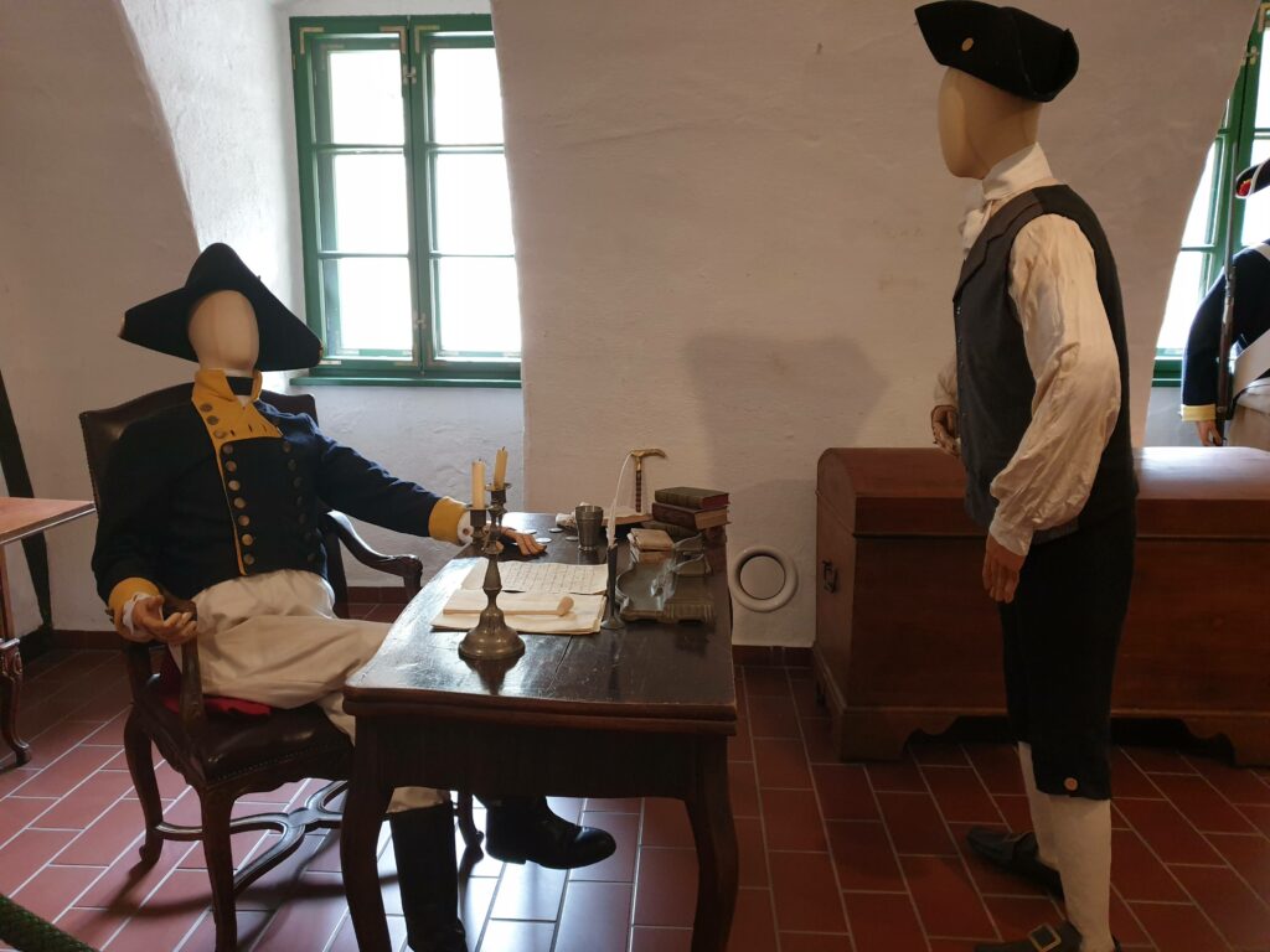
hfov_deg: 67.3
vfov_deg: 53.1
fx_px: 954
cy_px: 476
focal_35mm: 26
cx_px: 635
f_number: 1.5
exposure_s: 1/50
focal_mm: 4.3
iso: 250
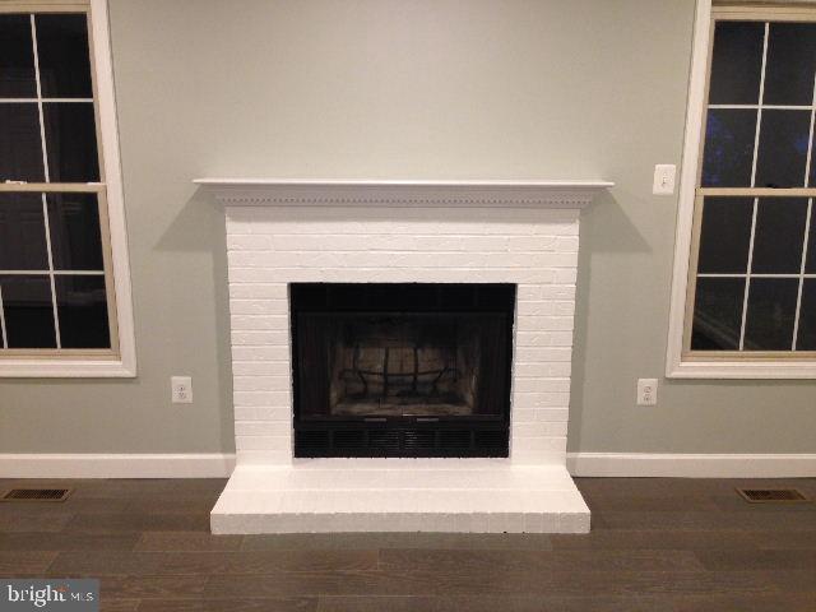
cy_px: 306
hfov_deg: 55.4
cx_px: 408
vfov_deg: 42.9
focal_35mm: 33
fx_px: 778
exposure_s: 1/20
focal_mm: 4.12
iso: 80
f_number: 2.4
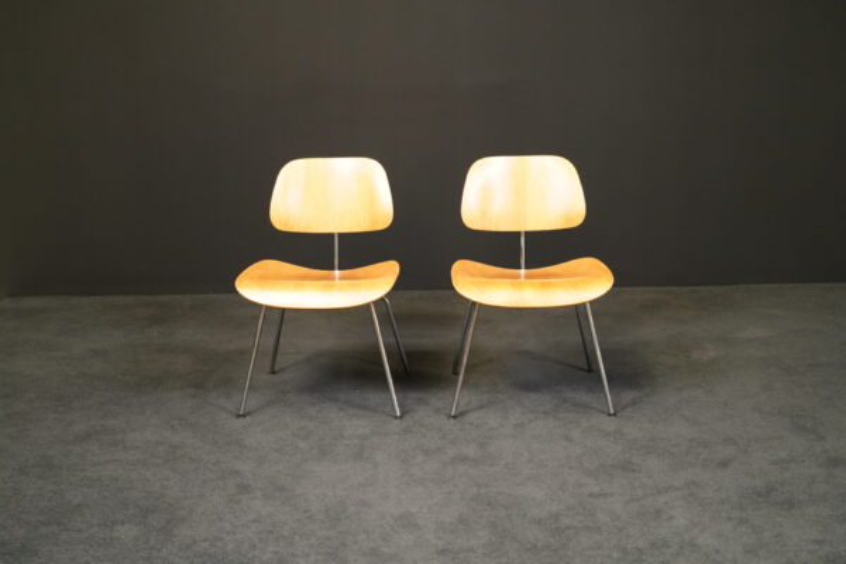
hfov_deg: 38.9
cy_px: 282
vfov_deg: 26.5
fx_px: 1198
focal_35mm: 51
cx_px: 423
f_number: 7.1
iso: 5000
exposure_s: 1/100
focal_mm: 51
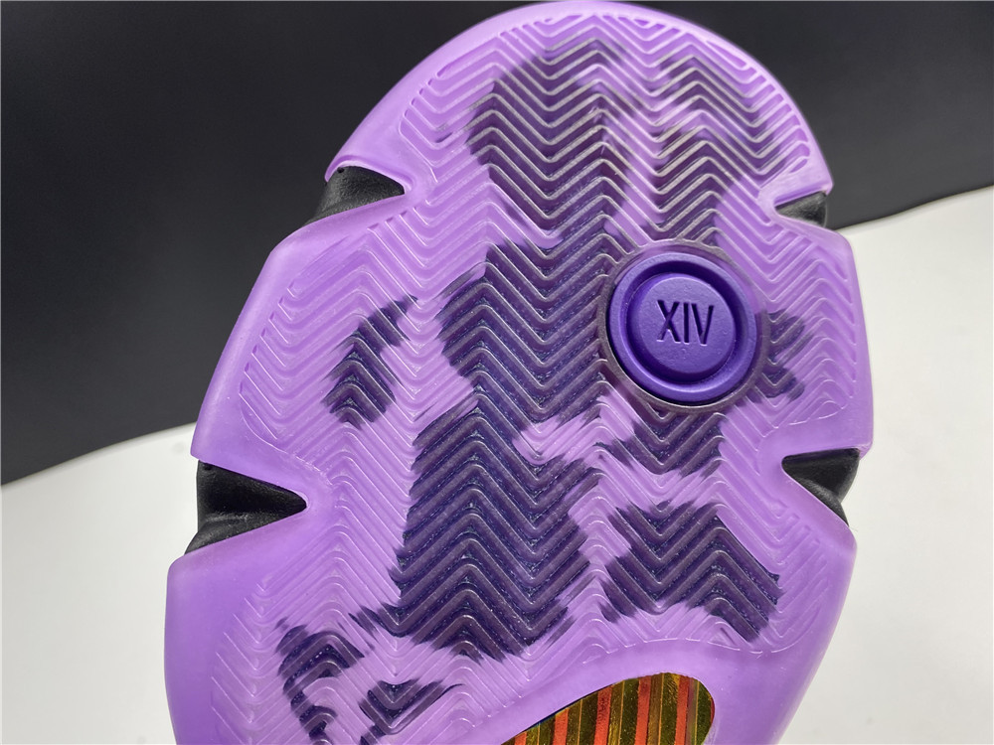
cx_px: 497
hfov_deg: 67.3
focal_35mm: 26
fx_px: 747
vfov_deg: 53.1
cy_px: 372
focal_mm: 4.25
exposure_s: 1/100
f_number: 1.8
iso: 100
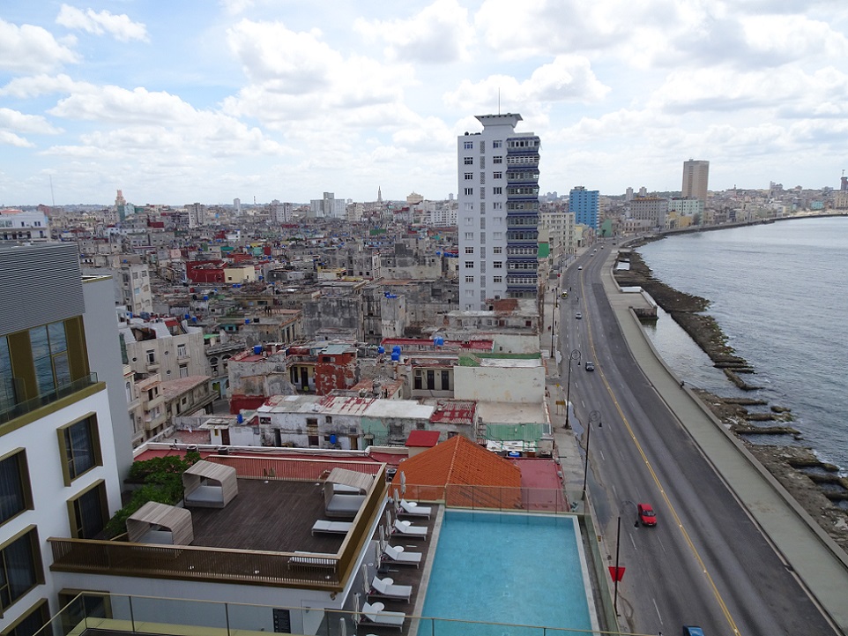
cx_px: 424
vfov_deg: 56.8
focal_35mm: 24
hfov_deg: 71.6
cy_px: 318
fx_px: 588
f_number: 3.5
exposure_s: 1/800
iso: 80
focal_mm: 4.1
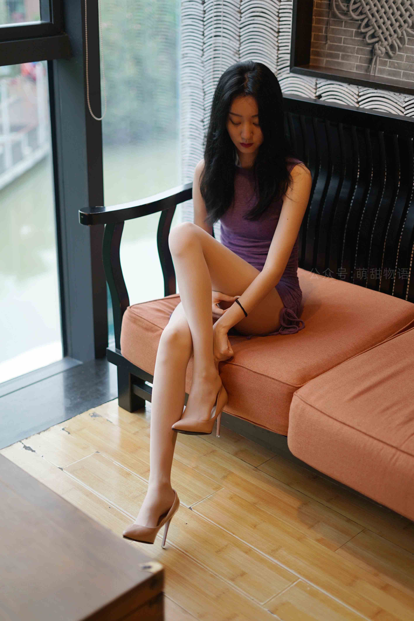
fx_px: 861
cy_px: 310
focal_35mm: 50
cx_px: 207
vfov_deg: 39.6
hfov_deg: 27.0
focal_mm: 50
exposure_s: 1/200
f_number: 1.8
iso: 250
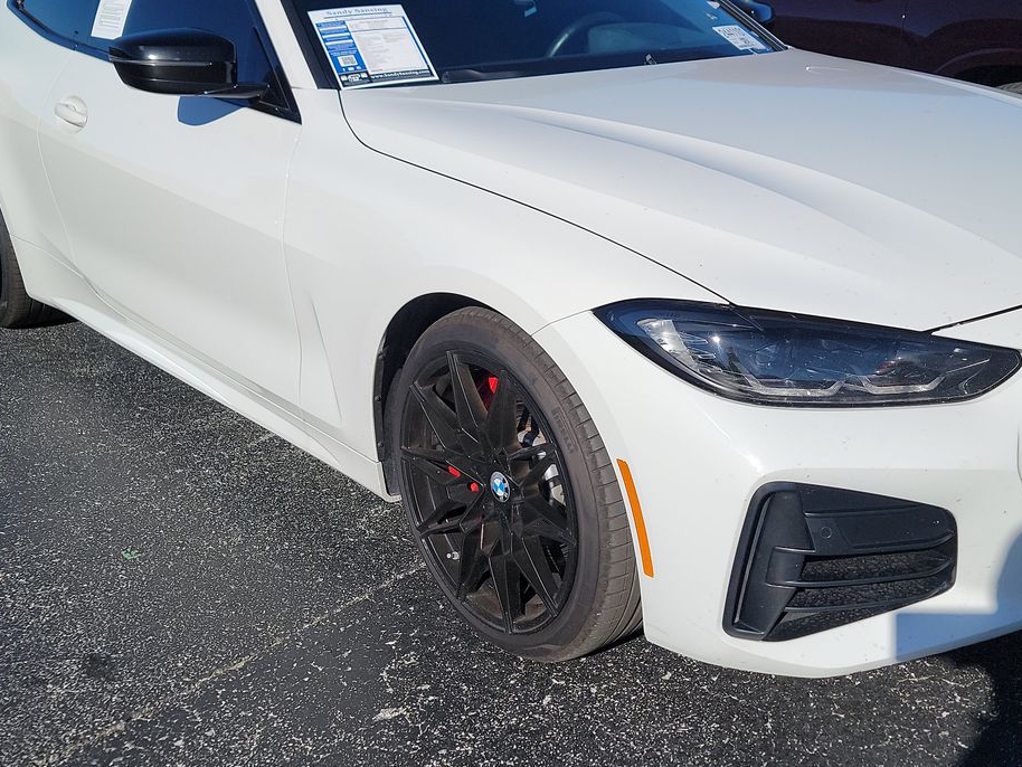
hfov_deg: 44.7
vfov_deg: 34.4
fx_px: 1240
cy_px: 376
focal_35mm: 42
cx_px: 579
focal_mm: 6.7
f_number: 1.8
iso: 50
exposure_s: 1/1645
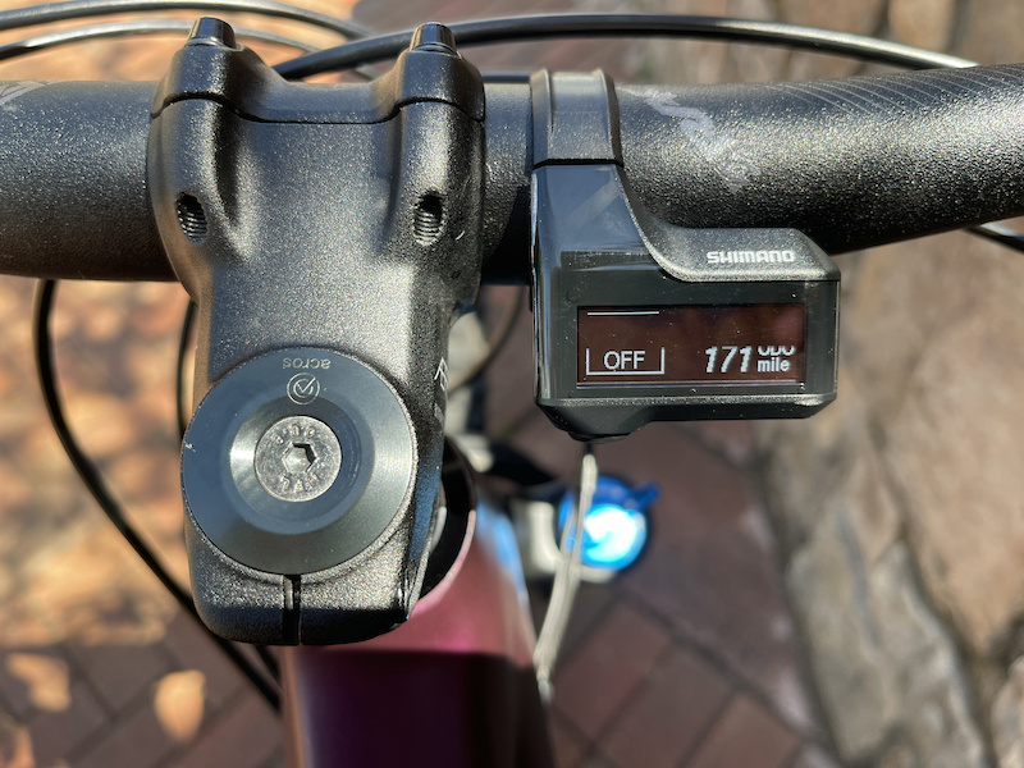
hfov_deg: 67.3
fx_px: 769
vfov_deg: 53.1
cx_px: 512
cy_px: 384
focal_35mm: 26
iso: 32
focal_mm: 5.1
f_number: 1.6
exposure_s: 1/254
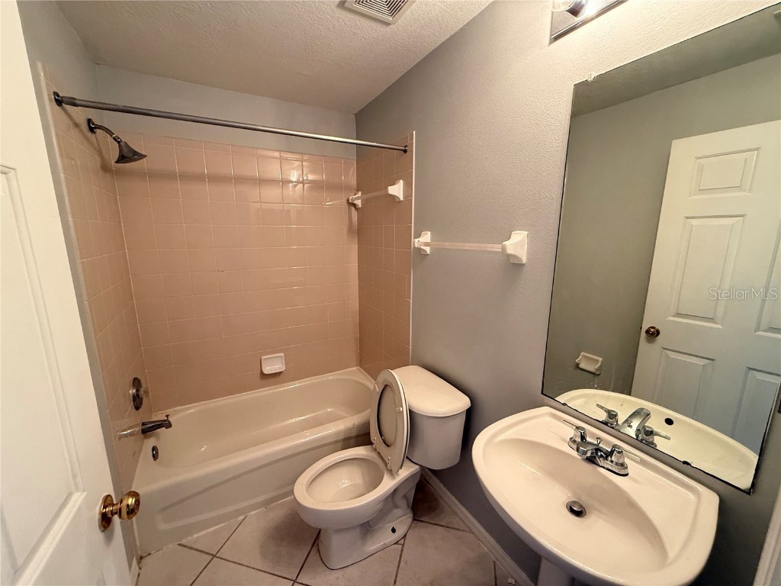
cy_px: 293
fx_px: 316
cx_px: 390
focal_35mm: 14
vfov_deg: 85.7
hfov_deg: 102.1
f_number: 2.2
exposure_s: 1/60
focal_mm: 2.22
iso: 320
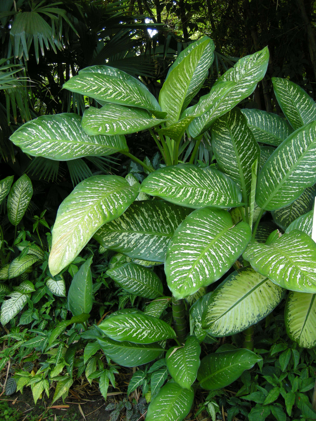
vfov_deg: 52.6
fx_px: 426
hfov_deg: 40.7
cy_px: 210
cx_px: 158
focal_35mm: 35
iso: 130
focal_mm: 7.5
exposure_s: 1/52.3
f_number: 2.7
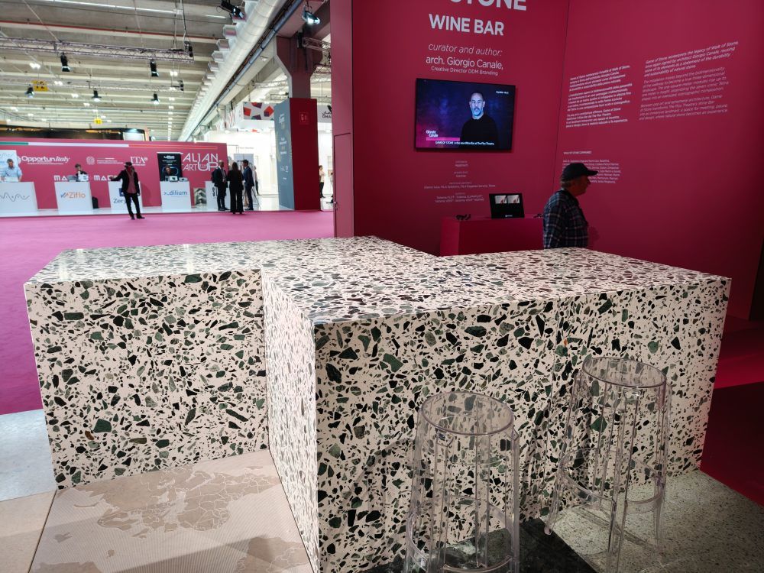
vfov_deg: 58.9
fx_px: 508
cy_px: 286
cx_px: 382
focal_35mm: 23
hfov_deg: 73.9
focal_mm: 8.67
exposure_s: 1/100
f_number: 1.8
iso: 500
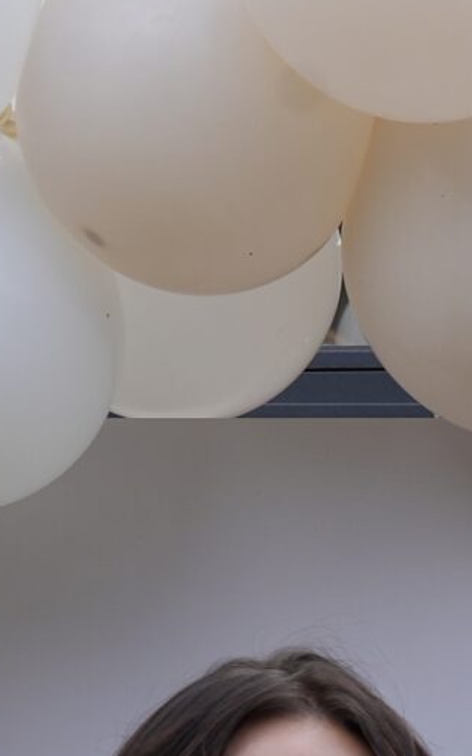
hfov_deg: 6.2
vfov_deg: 10.4
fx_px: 3993
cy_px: 1124
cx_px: 1471
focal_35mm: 194
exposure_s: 1/125
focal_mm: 39
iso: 100
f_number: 7.1
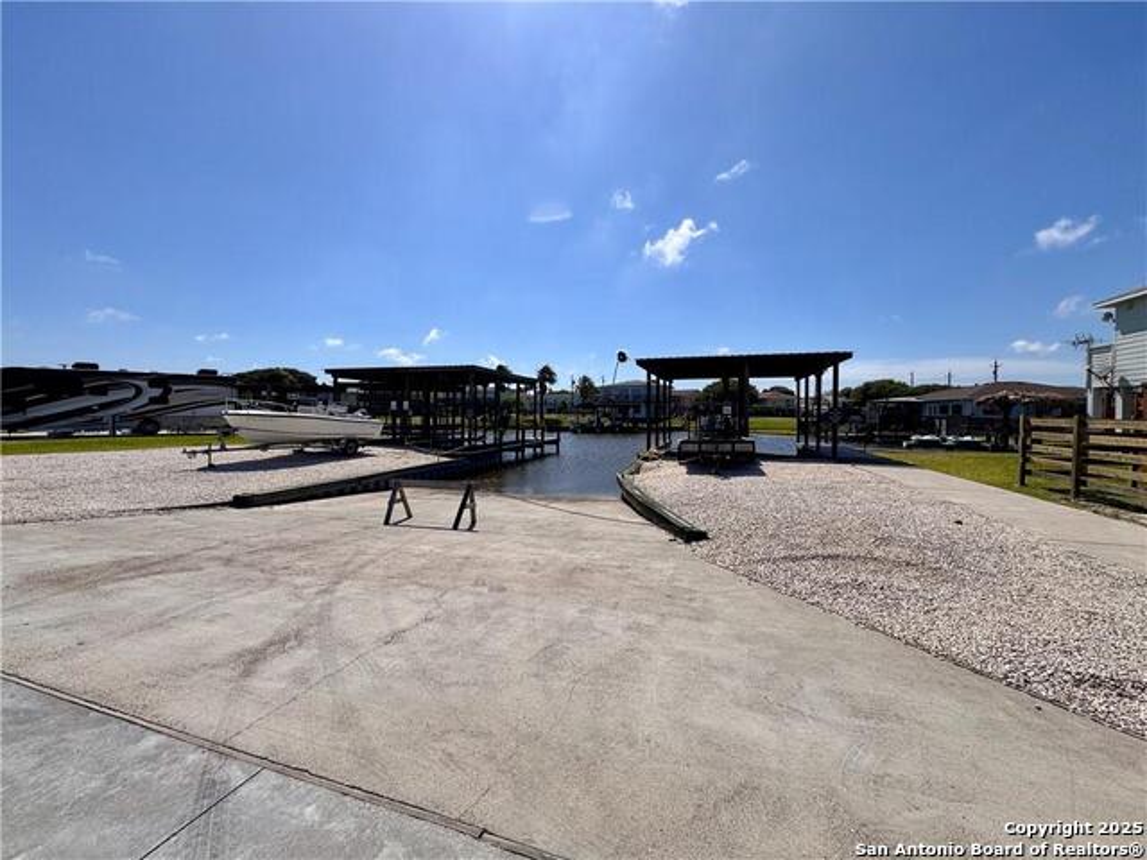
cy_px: 430
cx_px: 574
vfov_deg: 85.7
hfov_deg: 102.1
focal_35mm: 14
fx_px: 464
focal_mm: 2.22
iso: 50
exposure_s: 1/3906
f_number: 2.2
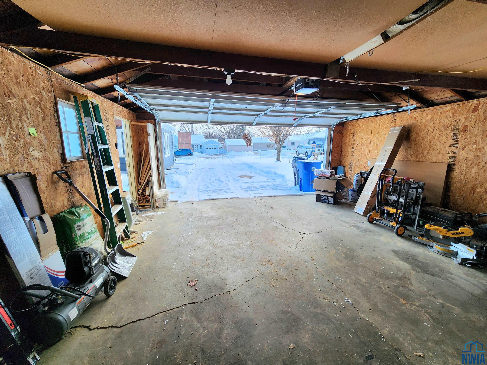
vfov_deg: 89.9
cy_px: 182
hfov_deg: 106.2
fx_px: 183
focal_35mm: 13
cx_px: 244
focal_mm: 2.2
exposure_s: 1/120
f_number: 2.2
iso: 80
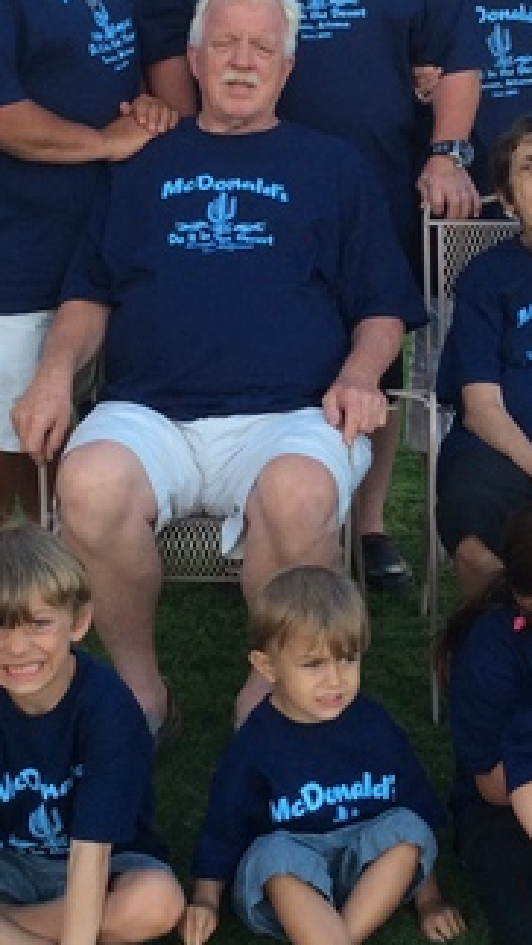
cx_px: 348
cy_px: 374
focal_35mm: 80
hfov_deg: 15.1
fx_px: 2004
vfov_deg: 26.5
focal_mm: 3.3
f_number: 2.4
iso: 32
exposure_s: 1/161
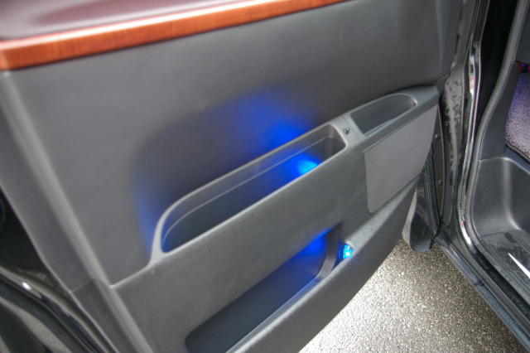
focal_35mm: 32
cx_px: 265
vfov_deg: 41.7
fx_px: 463
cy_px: 176
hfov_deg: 59.5
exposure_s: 1/6
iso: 200
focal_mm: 21
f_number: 4
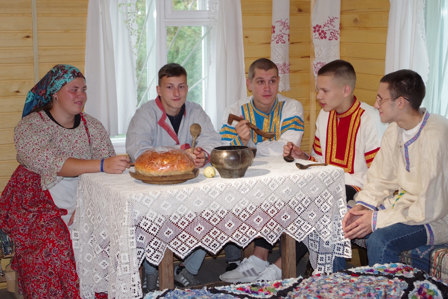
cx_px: 224
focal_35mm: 64
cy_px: 150
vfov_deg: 21.2
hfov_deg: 31.4
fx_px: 796
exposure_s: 1/100
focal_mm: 42.5
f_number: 4.5
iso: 800
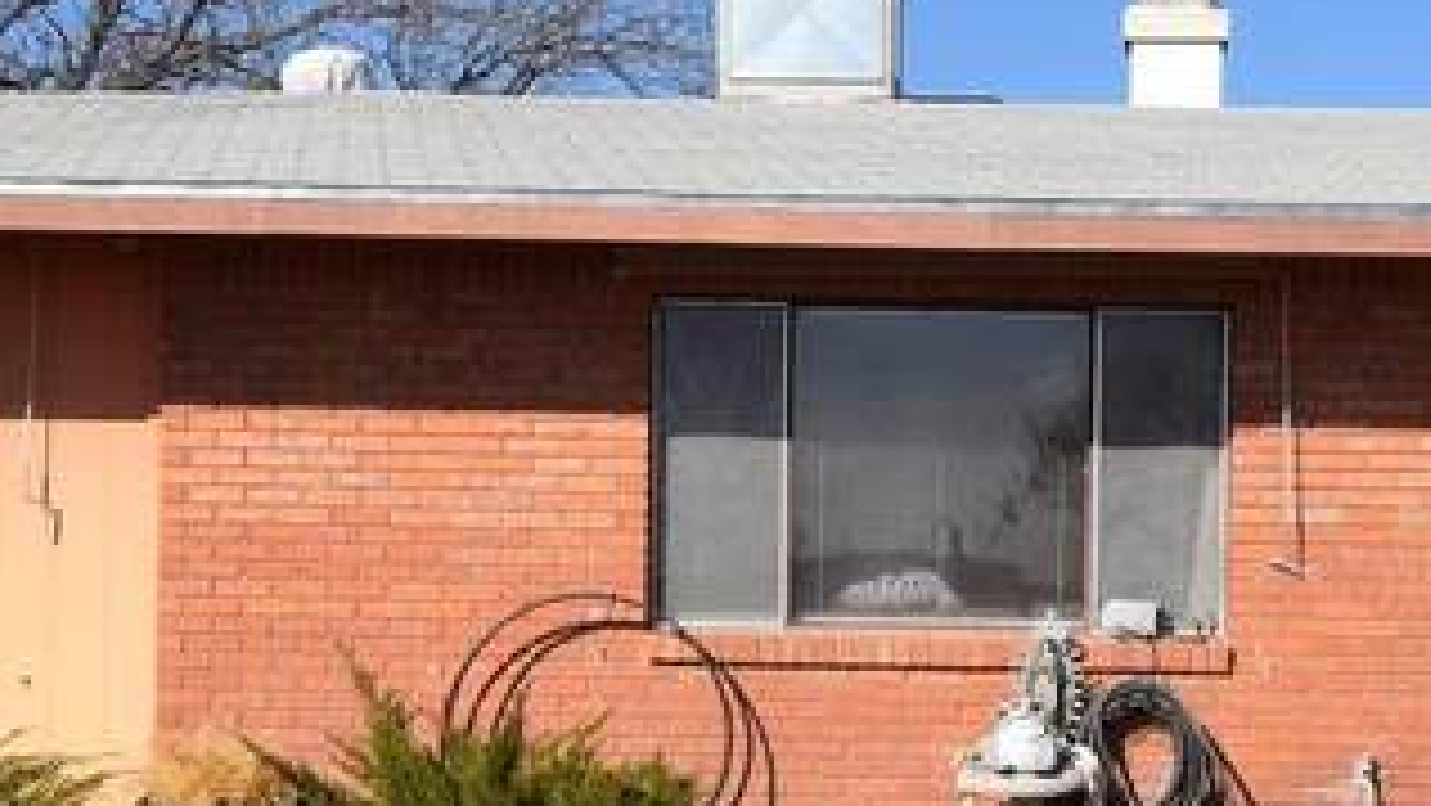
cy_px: 592
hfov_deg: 25.7
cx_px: 968
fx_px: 3116
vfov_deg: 14.7
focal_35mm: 82
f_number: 11
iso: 200
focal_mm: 13
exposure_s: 1/500
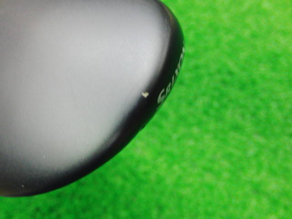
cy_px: 110
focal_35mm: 37
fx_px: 312
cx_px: 146
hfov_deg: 50.1
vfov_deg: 38.7
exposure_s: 1/15
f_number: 3.6
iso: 400
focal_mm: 6.42
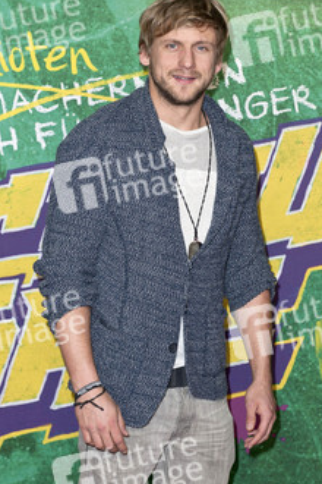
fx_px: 1073
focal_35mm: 80
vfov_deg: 25.4
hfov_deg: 17.1
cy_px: 252
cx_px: 171
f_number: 5.6
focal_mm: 66
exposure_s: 1/250
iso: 1000
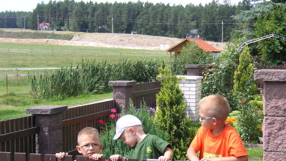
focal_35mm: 86
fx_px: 652
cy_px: 130
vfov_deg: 14.0
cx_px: 163
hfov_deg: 24.7
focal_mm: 10.2
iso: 50
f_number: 3.9
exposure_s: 1/350
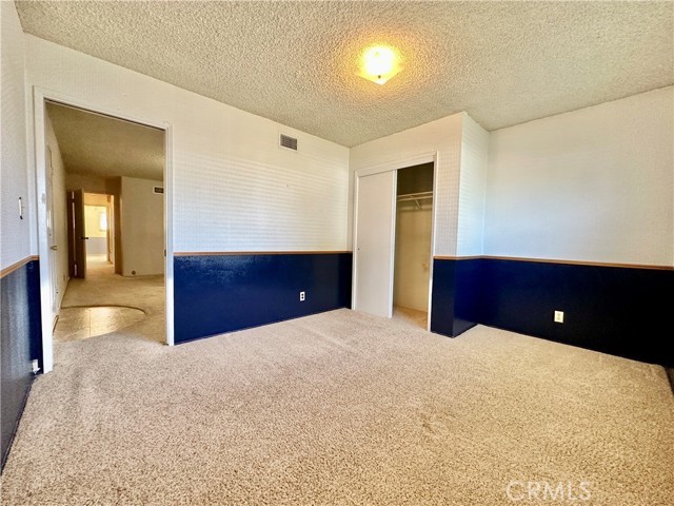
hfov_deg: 102.1
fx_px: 273
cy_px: 253
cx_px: 337
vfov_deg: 85.7
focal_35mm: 14
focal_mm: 2.22
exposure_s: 1/120
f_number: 2.2
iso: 250
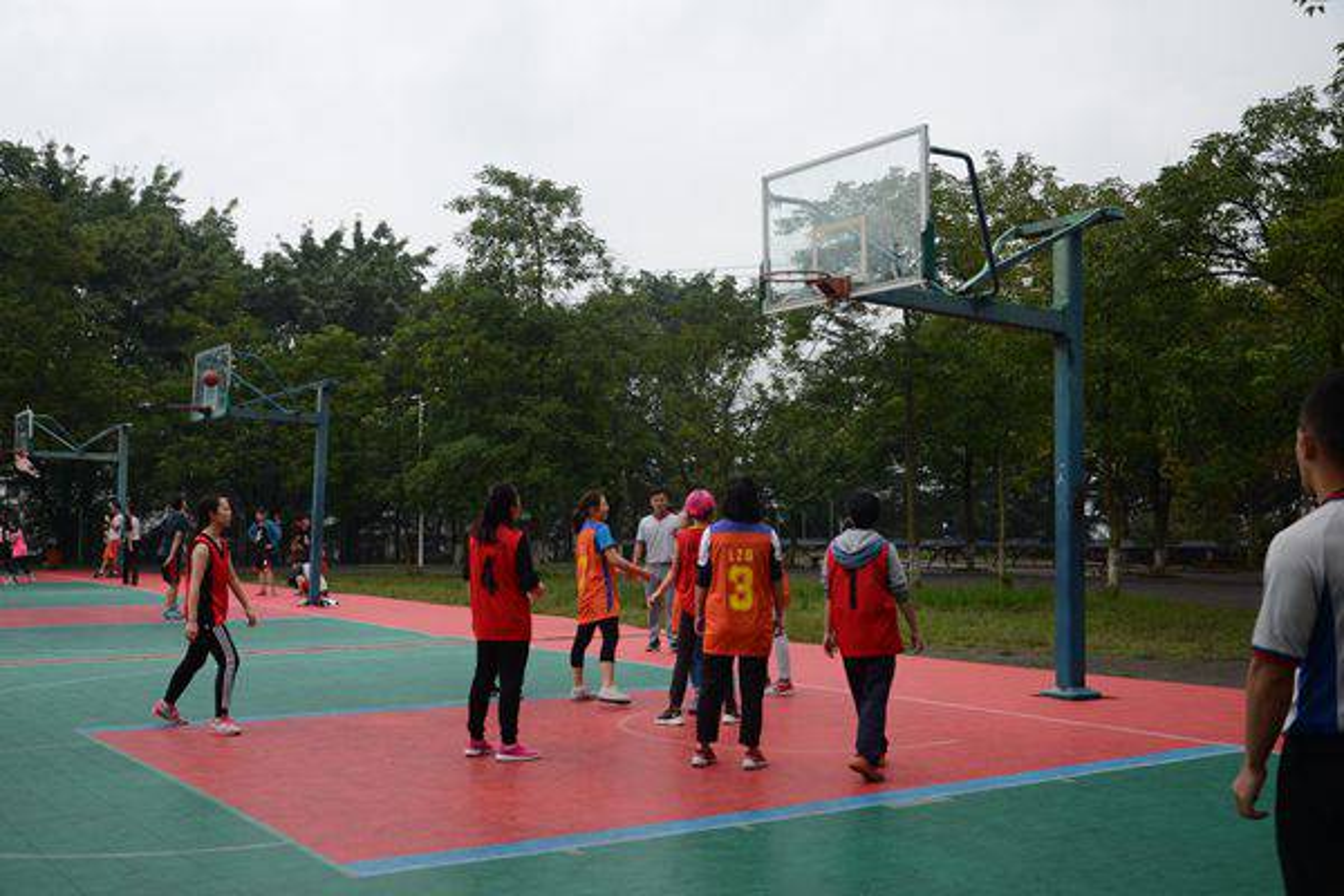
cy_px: 448
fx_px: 1456
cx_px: 672
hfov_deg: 49.6
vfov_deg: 34.2
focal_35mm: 39
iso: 100
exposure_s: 1/160
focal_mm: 26
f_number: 6.3
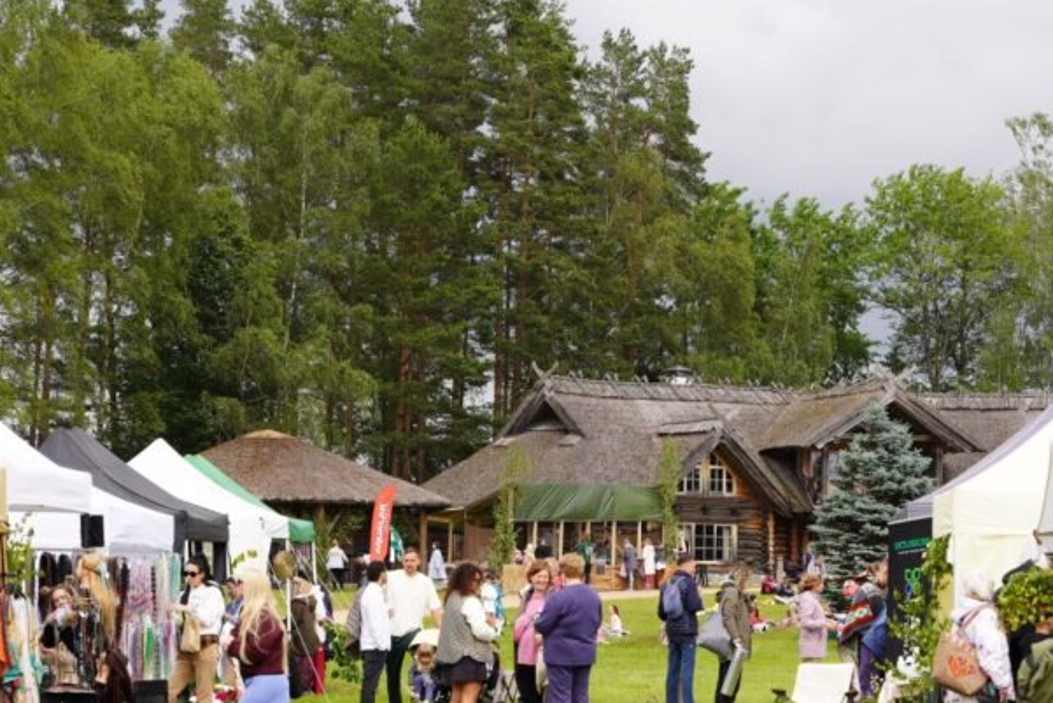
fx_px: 3043
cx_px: 675
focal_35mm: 104
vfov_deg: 13.1
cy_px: 574
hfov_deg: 19.6
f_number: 4.5
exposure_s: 1/1600
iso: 500
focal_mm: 61
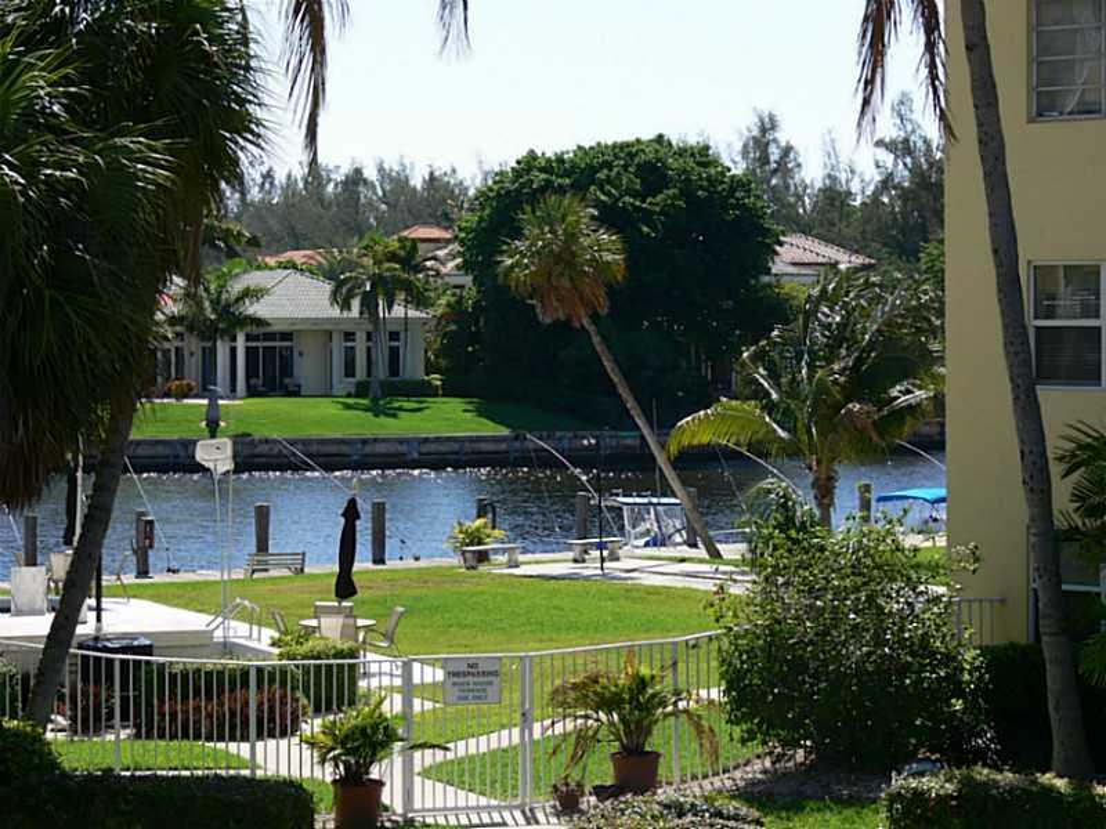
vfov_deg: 12.3
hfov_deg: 16.4
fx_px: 3834
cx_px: 553
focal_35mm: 120
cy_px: 414
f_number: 5.6
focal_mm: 25.5
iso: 80
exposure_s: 1/250
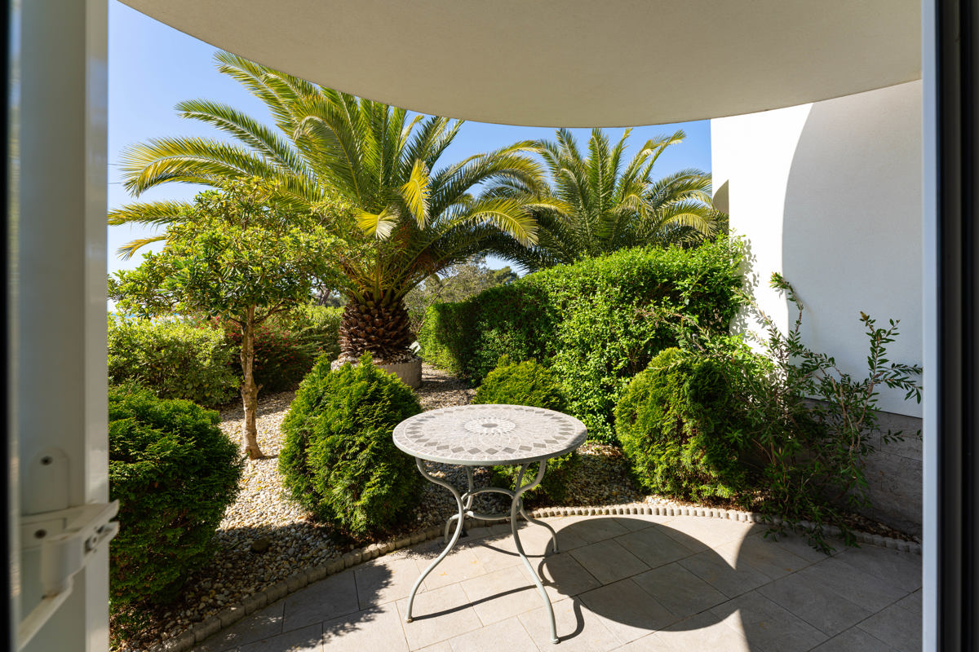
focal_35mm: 14
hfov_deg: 104.3
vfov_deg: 81.2
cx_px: 490
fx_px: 381
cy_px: 326
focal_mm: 14
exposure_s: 1/160
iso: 100
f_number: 7.1
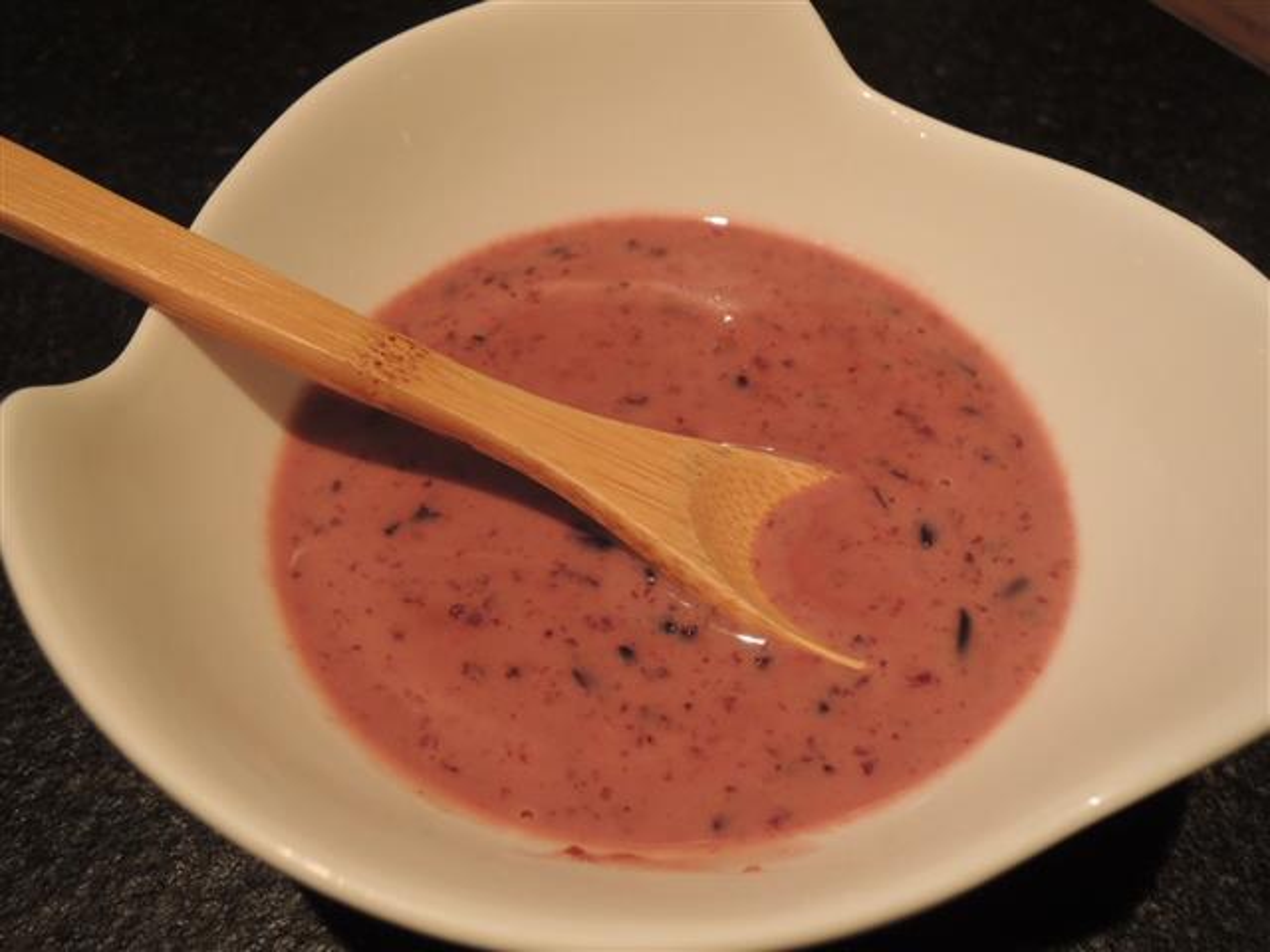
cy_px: 476
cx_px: 635
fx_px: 1137
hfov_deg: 58.4
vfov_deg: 45.4
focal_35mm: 31
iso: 400
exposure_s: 1/25
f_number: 3
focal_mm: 5.5
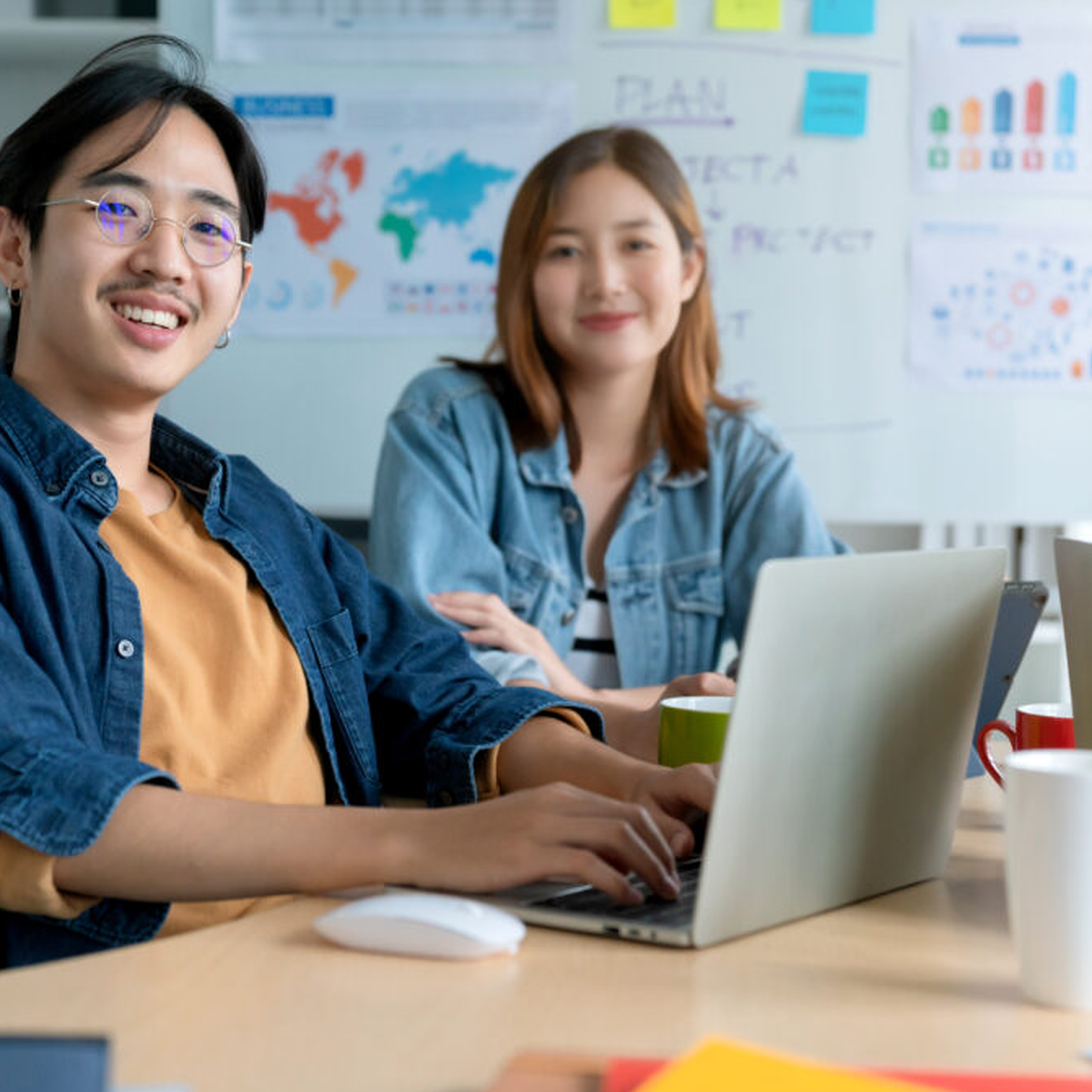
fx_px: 2498
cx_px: 579
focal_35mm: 70
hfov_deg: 24.7
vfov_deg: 24.7
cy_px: 553
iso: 1000
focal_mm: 54
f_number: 2.8
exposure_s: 1/125
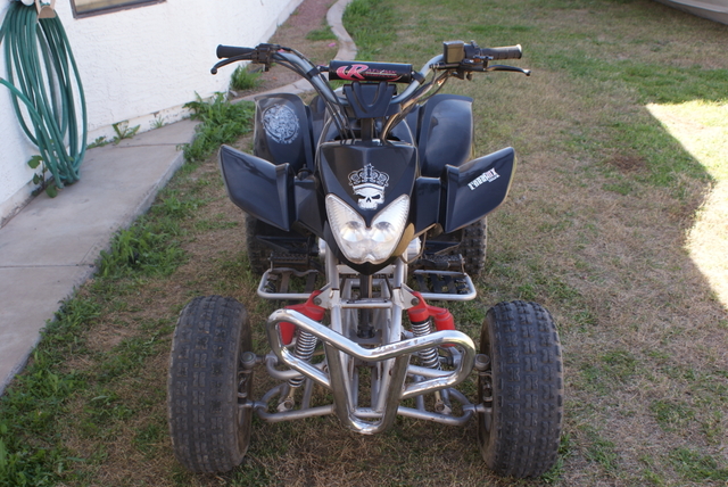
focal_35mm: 39
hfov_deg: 49.5
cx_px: 364
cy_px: 244
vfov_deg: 34.3
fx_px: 789
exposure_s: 1/80
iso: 100
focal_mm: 26
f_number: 5.6
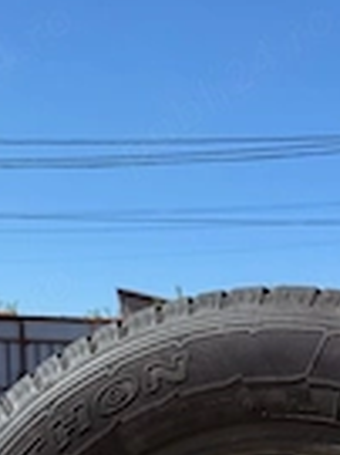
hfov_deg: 20.4
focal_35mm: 71
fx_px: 931
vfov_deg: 23.0
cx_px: 293
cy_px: 654
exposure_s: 1/4405
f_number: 1.78
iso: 80
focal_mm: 6.76
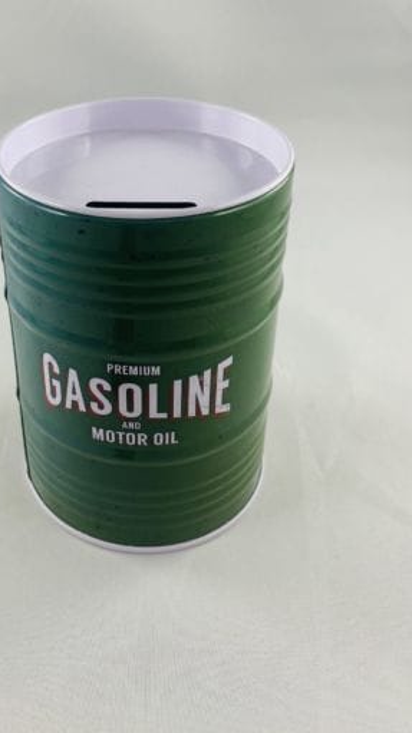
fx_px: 719
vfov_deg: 53.5
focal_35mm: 37
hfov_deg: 31.5
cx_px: 118
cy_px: 282
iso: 50
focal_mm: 4.25
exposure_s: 1/100
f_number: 1.8
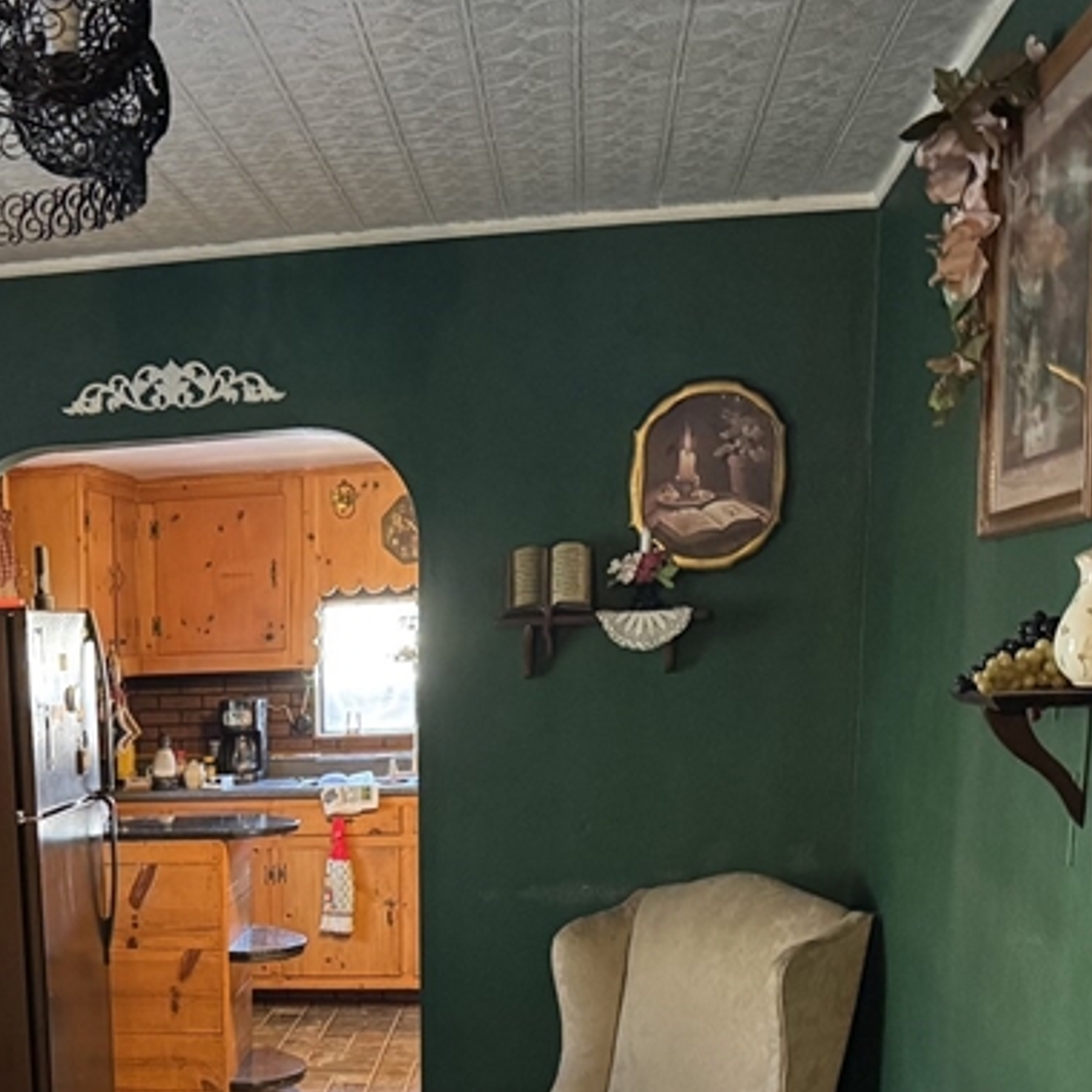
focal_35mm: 57
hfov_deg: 28.5
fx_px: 2034
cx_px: 40
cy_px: 1043
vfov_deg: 28.5
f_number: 1.78
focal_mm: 6.76
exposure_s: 1/40
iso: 800
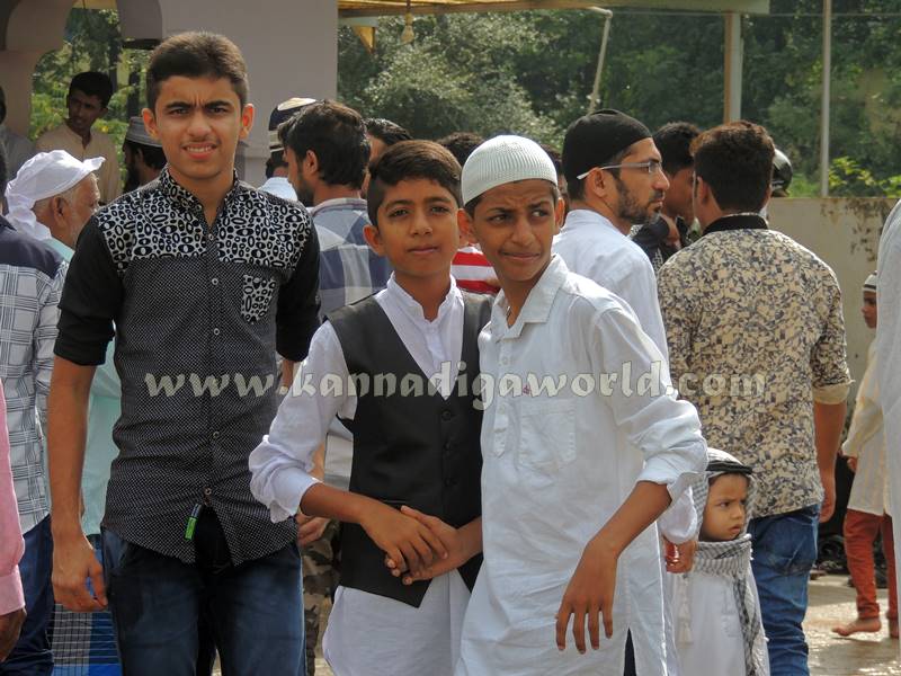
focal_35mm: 170
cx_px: 450
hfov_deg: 11.6
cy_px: 338
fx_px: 4425
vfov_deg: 8.7
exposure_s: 1/500
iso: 100
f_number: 4.5
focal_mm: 30.3
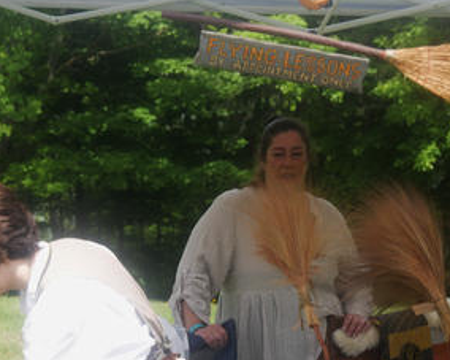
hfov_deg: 8.3
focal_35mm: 232
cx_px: 265
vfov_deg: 6.7
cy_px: 227
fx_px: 3089
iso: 200
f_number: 6.3
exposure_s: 1/320
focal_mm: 75
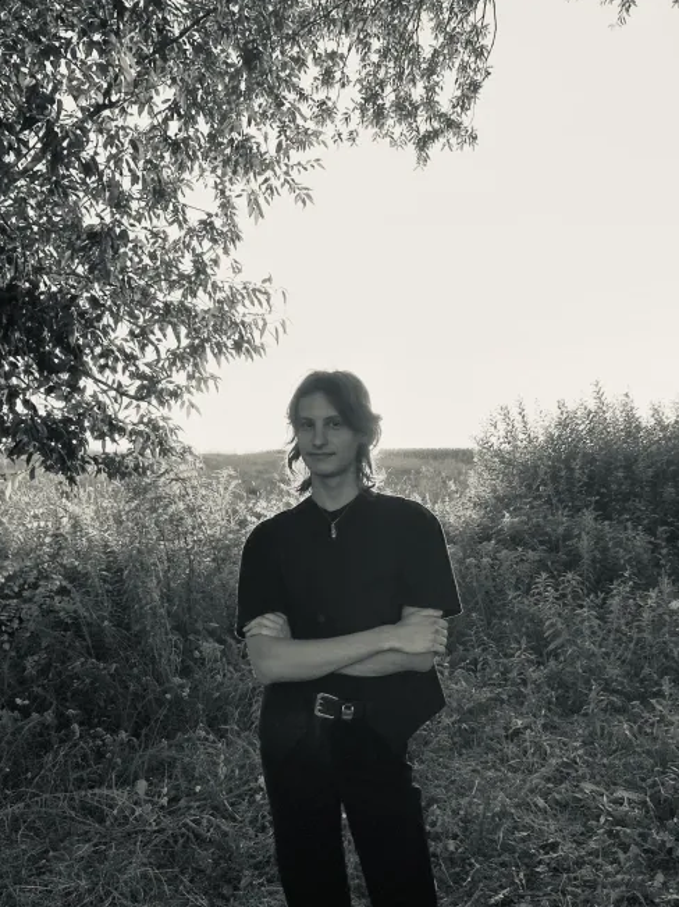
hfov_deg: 42.9
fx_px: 864
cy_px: 567
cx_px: 348
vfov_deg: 54.8
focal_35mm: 33
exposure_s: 1/1585
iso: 32
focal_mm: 4.25
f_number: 1.8
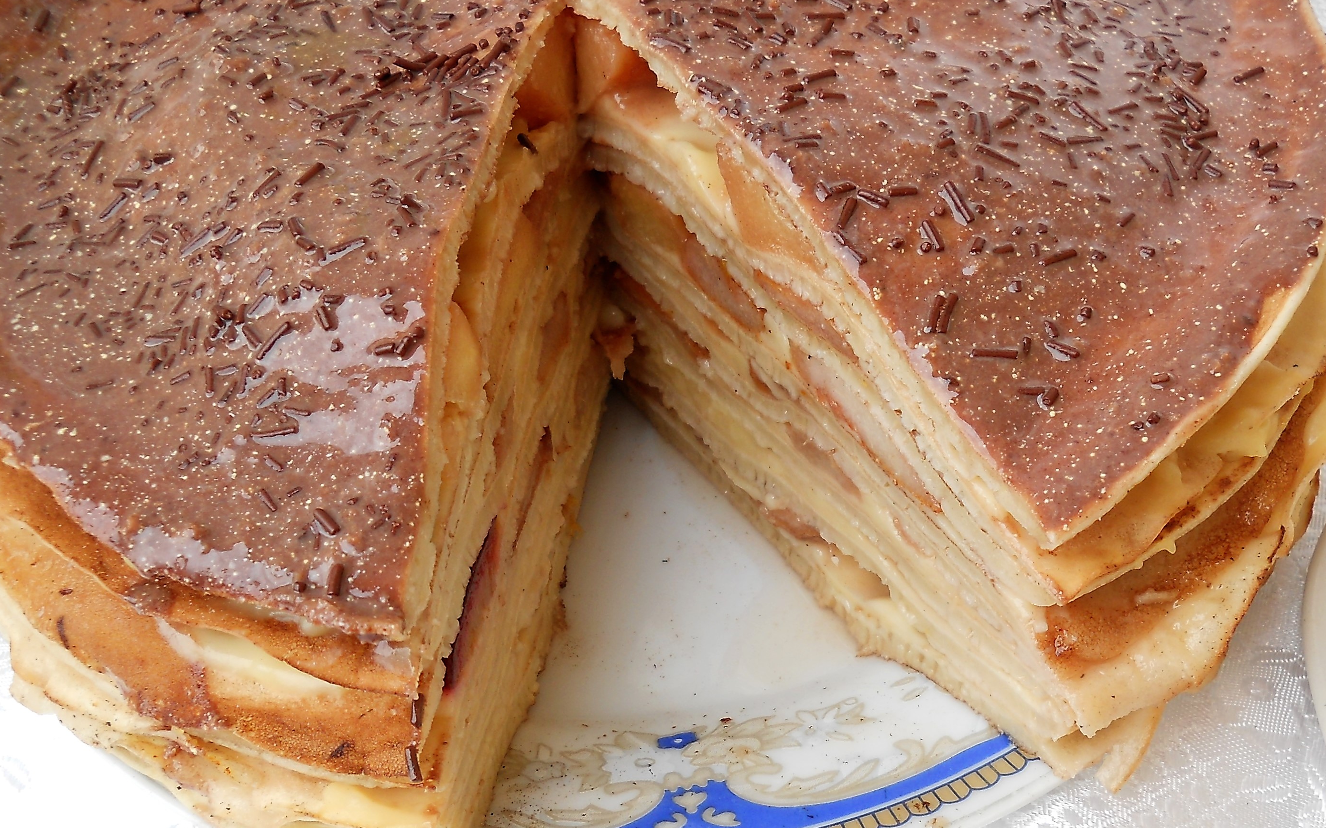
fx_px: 1590
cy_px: 452
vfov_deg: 29.2
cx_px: 668
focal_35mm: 44
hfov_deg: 45.3
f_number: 3.1
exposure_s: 1/160
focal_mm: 6.72
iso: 80
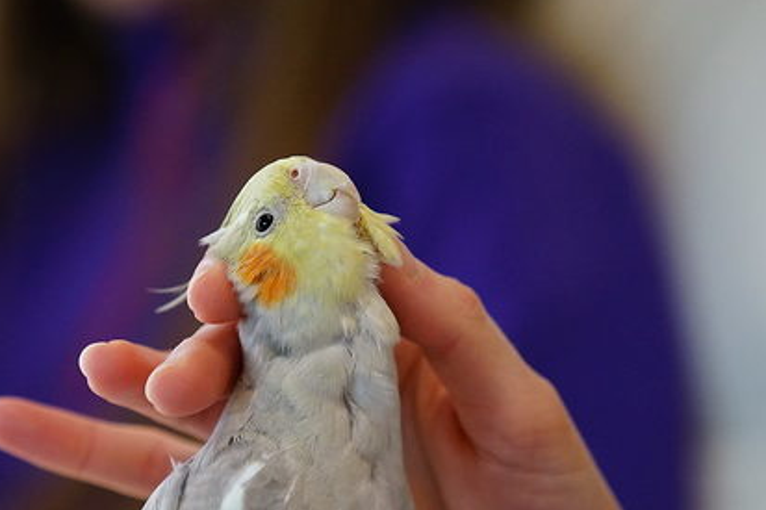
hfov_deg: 9.0
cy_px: 332
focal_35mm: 228
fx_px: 4849
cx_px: 319
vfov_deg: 6.0
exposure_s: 1/160
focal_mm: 157
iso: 3200
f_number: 4
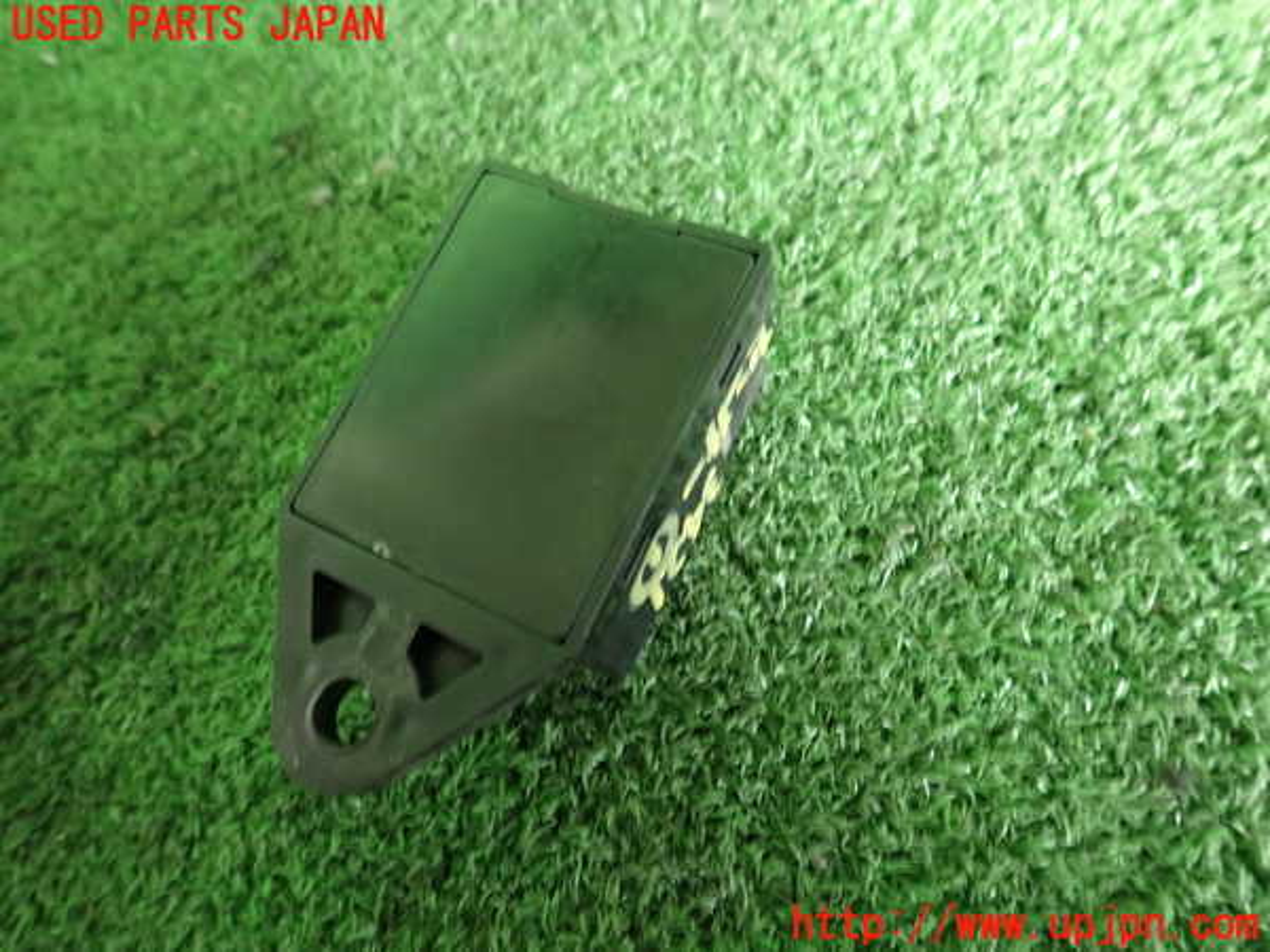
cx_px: 635
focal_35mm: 25
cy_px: 476
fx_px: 917
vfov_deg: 54.9
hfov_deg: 69.4
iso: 400
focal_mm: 4.5
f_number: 2
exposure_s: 1/30
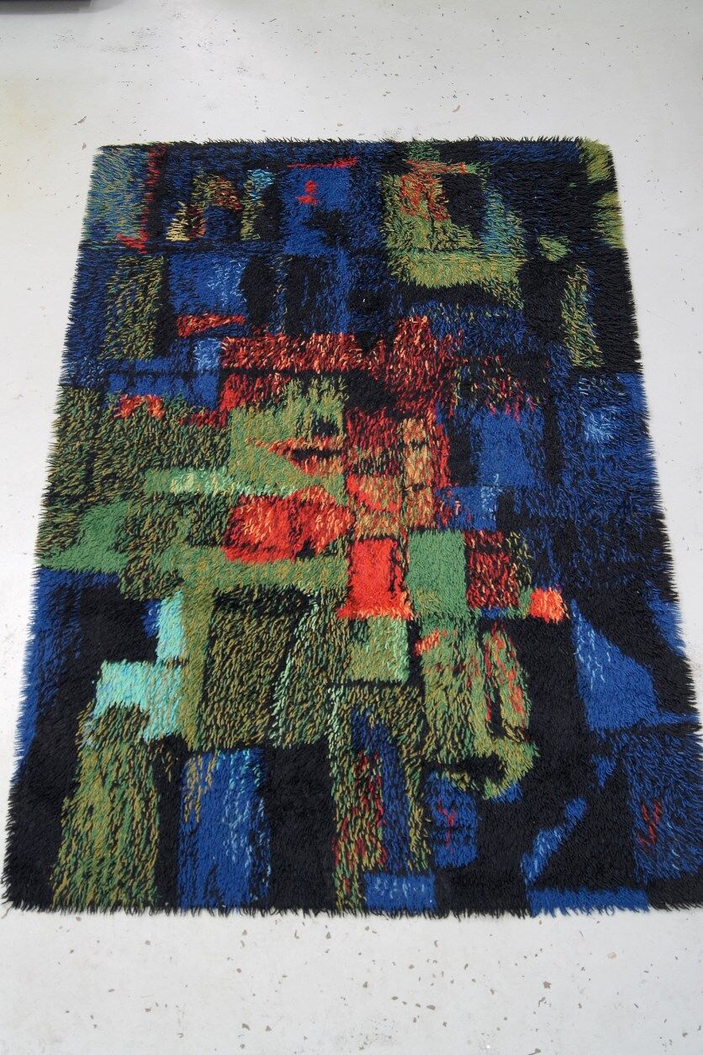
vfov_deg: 53.2
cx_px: 352
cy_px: 528
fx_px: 1056
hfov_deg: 36.8
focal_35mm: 36
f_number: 6.3
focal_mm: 24
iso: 400
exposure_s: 1/10
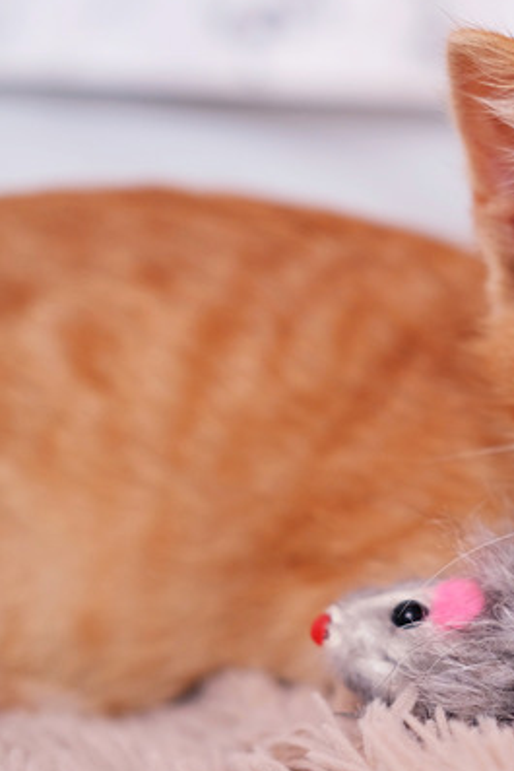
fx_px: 2225
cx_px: 663
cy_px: 447
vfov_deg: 19.6
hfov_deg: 12.8
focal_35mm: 104
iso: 640
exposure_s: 1/400
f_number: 2.8
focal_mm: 35
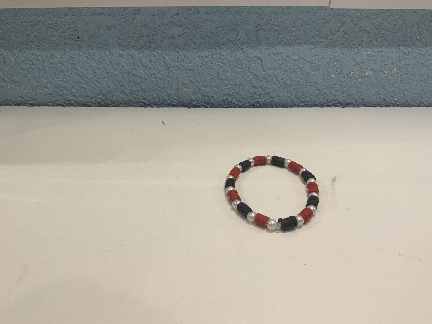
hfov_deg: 61.7
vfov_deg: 48.2
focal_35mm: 29
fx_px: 362
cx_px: 216
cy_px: 162
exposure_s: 1/60
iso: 50
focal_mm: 3
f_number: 1.8
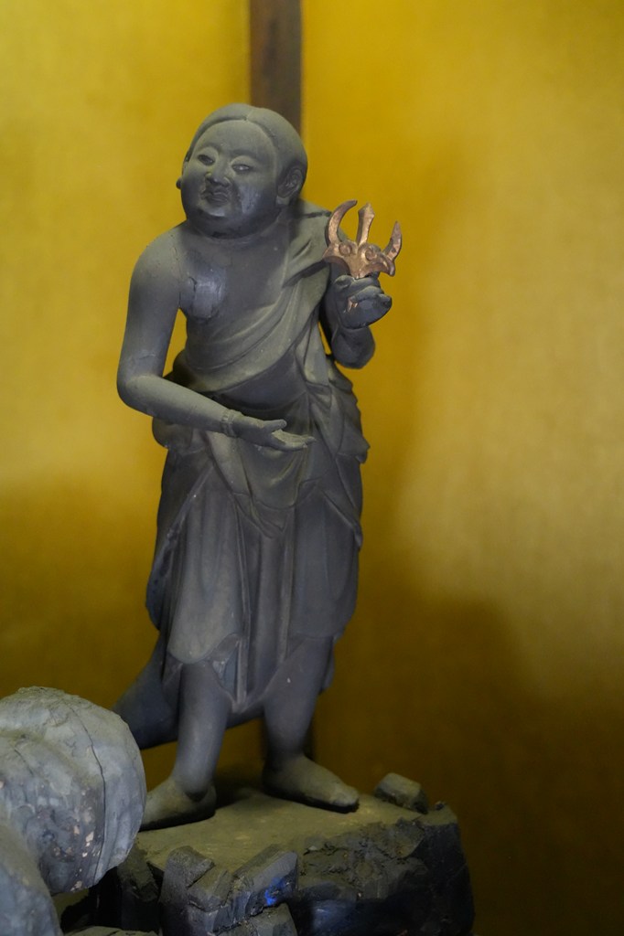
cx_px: 312
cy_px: 468
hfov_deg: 31.2
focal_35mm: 43
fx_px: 1119
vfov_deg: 45.4
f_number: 4
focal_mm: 43
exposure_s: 1/50
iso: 12800
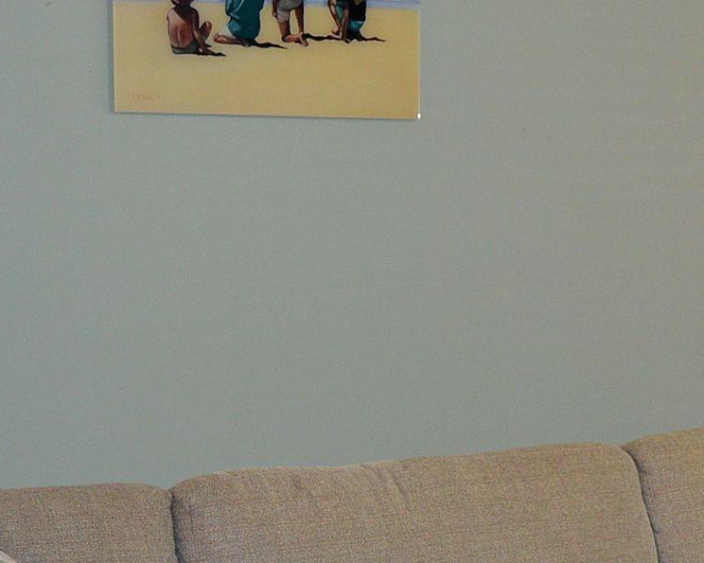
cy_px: 453
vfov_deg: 14.7
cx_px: 877
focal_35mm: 104
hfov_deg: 17.5
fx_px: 2167
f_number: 3.5
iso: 450
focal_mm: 22
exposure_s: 1/60
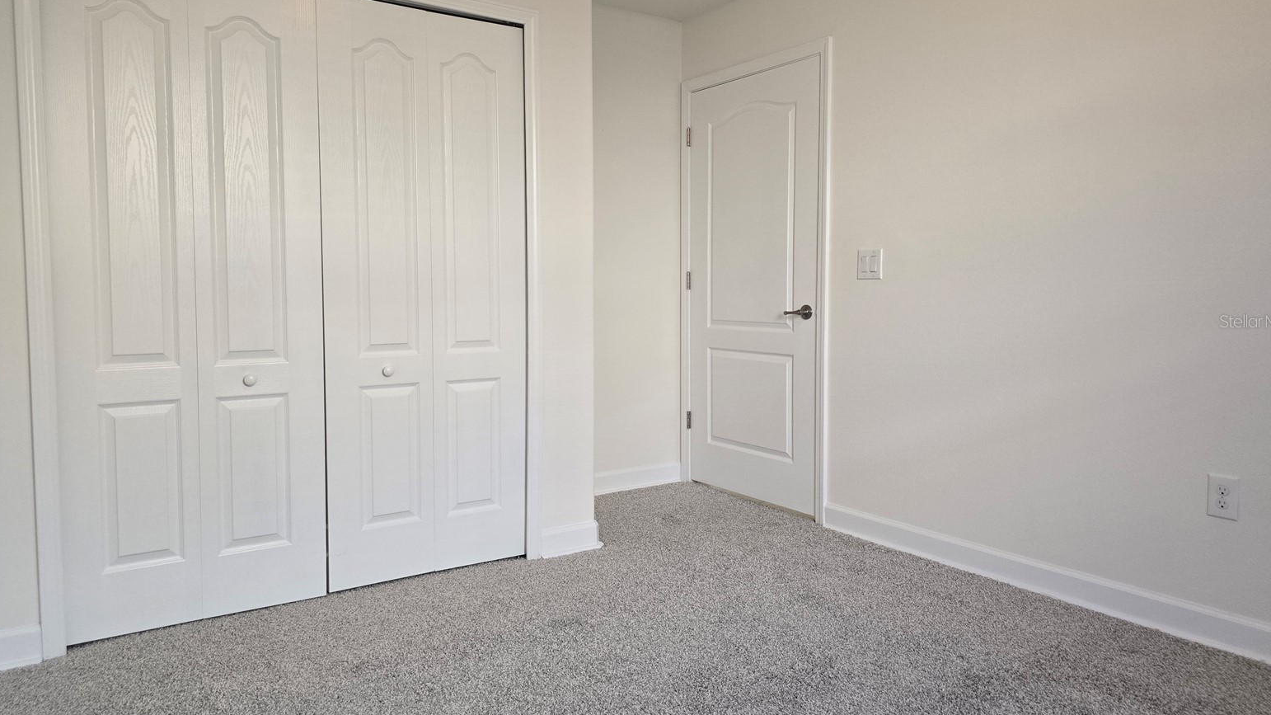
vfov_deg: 44.3
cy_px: 321
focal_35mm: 26
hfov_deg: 71.9
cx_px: 638
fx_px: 876
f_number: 1.7
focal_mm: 6.3
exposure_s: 1/120
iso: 250
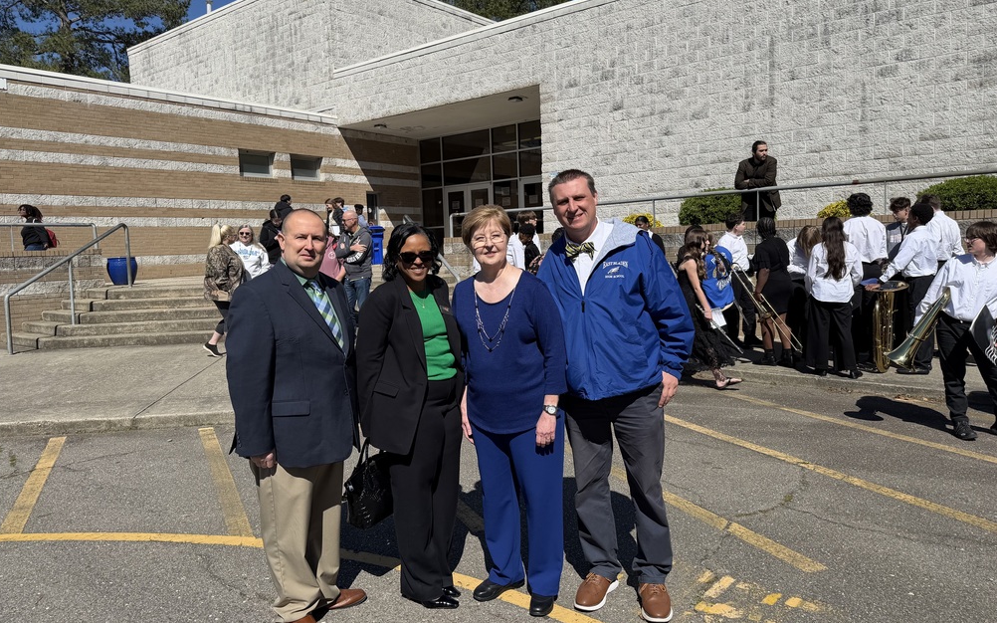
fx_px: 706
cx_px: 495
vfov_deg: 47.6
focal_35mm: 26
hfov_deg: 70.4
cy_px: 301
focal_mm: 6.76
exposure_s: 1/7353
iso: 80
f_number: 1.78
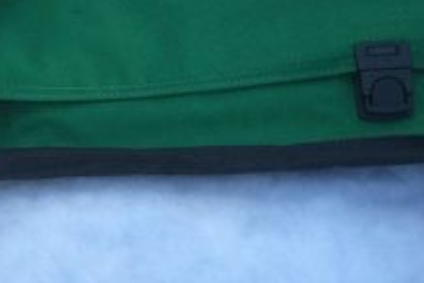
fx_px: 1625
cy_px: 283
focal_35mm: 138
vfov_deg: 9.9
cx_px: -294
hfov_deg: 13.6
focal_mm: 4.15
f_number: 2.2
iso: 32
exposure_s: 1/354
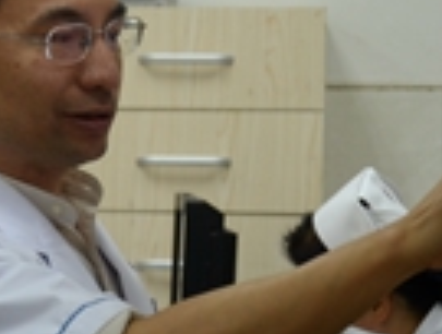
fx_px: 2857
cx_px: -255
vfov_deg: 6.7
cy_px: 172
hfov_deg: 8.6
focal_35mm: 223
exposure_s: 1/25
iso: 200
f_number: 4.5
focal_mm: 35
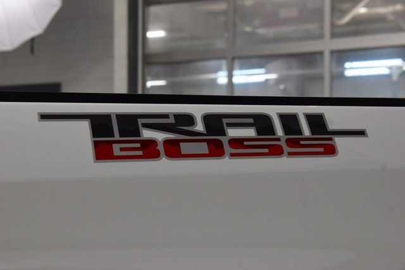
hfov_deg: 31.9
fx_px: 709
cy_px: 135
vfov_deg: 21.6
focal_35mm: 63
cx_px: 202
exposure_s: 1/60
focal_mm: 42
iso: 1000
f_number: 8
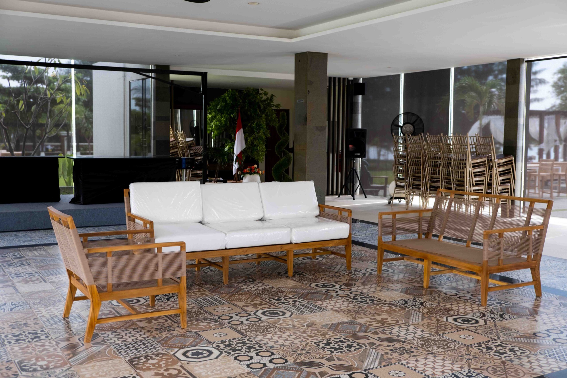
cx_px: 284
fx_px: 630
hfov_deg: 48.5
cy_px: 189
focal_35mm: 40
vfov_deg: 33.4
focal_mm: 26.5
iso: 160
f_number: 3.6
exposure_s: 1/40
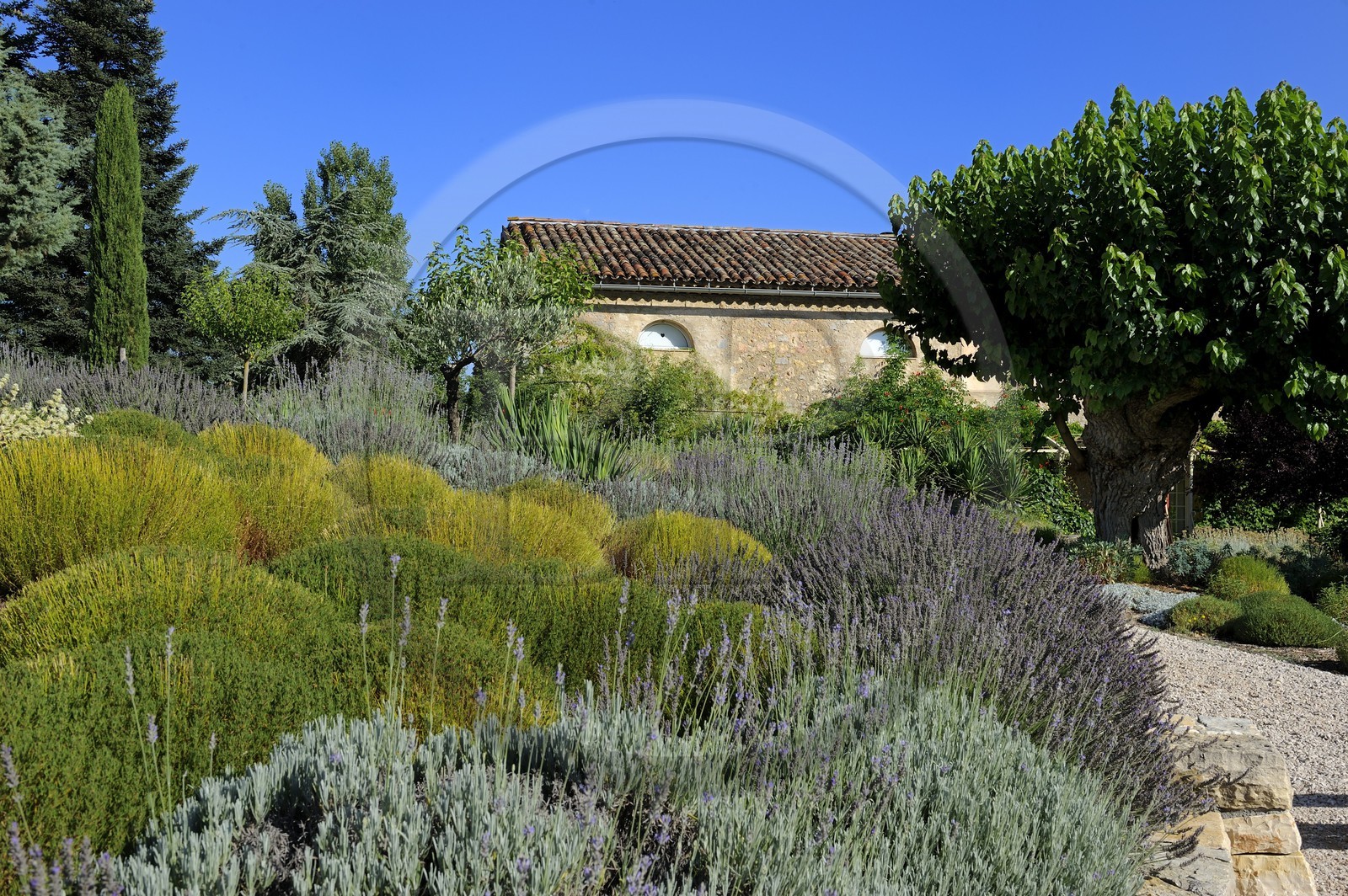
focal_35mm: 40
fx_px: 1497
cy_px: 448
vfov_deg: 33.3
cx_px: 674
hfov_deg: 48.5
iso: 200
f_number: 11
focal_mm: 40
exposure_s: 1/160
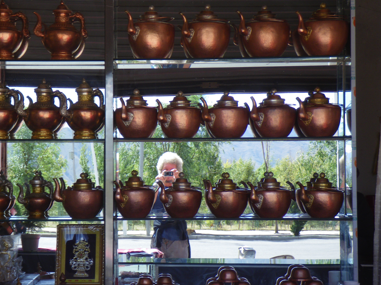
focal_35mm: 89
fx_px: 979
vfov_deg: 16.6
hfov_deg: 21.9
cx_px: 125
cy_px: 138
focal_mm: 11.1
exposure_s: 1/80
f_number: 4.6
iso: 50
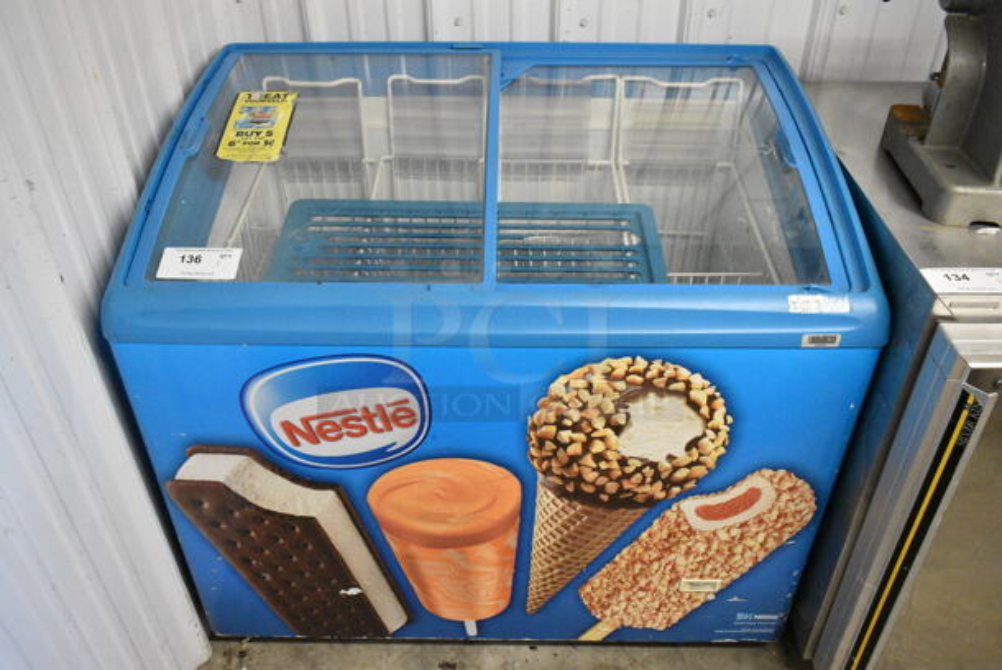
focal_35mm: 30
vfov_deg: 43.7
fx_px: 836
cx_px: 501
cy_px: 335
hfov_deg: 61.9
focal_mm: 20
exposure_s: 1/125
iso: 6400
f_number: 5.6
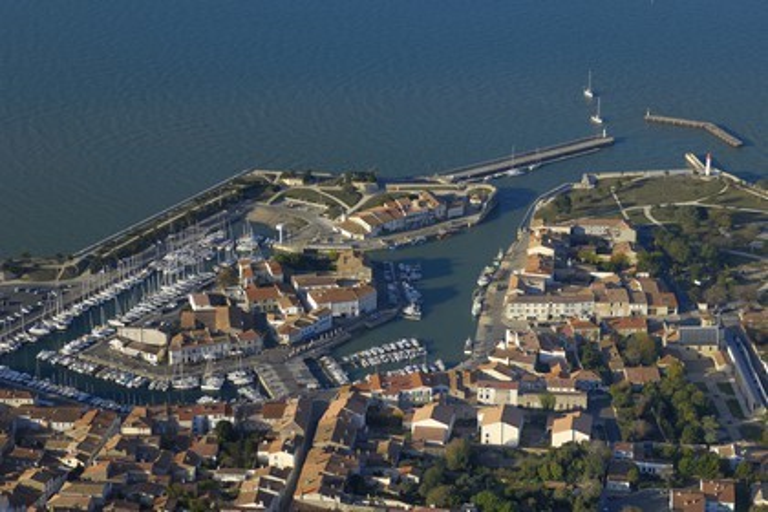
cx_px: 384
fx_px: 1536
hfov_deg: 28.1
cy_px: 256
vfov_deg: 18.9
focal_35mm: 72
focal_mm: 48
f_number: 5
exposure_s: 1/500
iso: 100
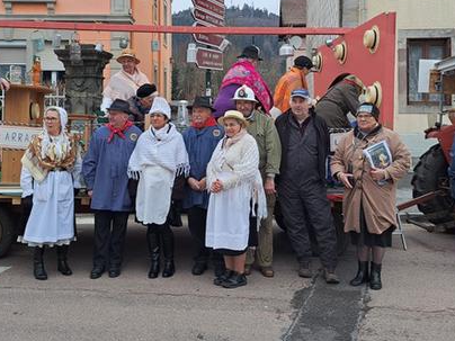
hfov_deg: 48.9
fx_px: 499
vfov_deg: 37.2
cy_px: 108
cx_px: 200
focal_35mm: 38
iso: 50
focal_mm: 5.23
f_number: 1.8
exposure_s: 1/100
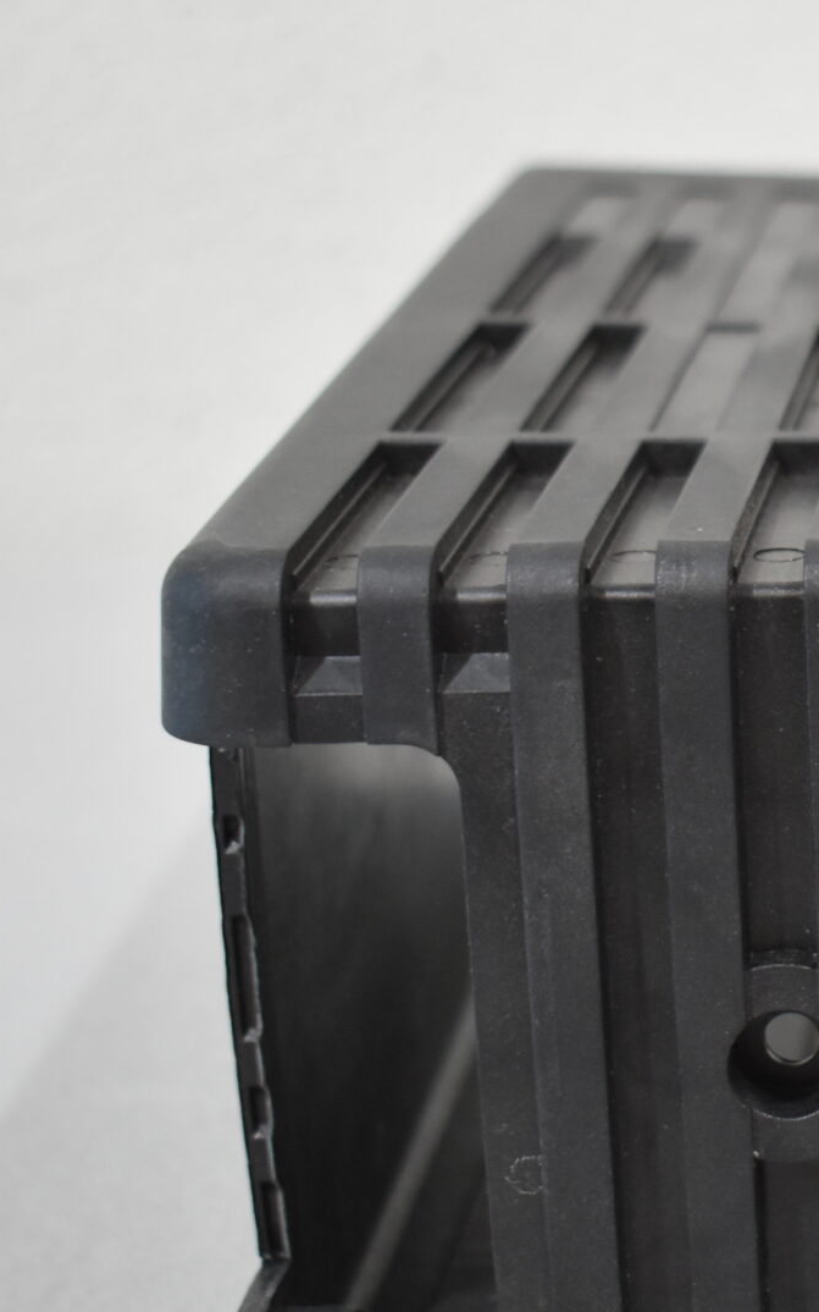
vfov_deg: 20.4
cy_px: 715
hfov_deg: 12.3
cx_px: 1202
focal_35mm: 102
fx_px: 3644
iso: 800
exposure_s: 1/125
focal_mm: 28
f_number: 4.2
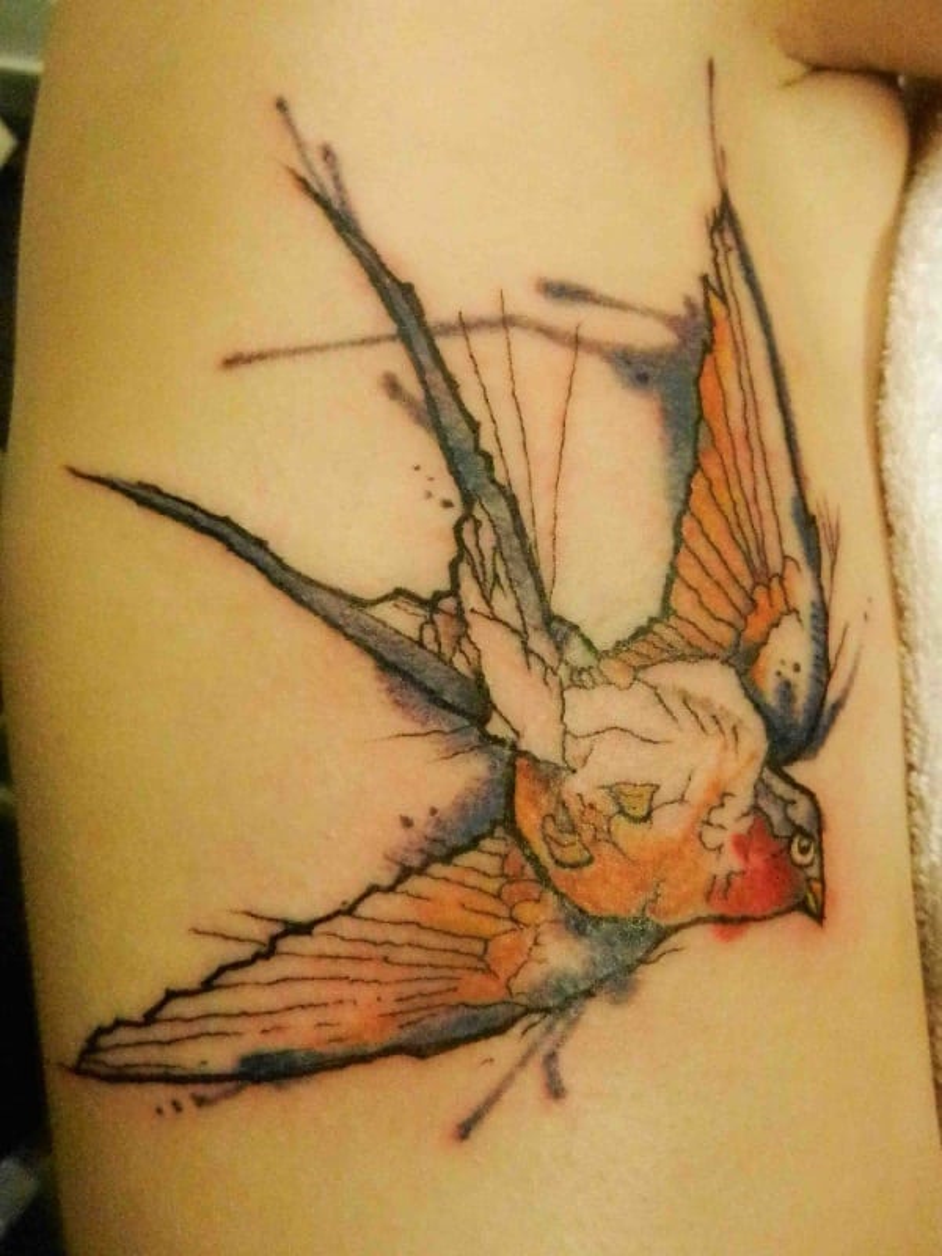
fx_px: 907
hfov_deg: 54.9
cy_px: 628
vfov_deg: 69.4
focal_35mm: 25
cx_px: 471
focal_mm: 4.5
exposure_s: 1/640
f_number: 3.5
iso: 3200
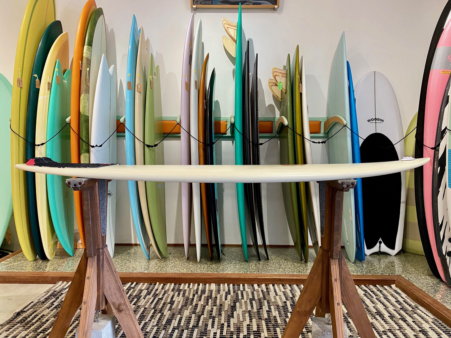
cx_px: 226
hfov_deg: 67.3
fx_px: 339
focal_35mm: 26
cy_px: 169
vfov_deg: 53.1
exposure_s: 1/60
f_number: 1.8
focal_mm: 4.25
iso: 125
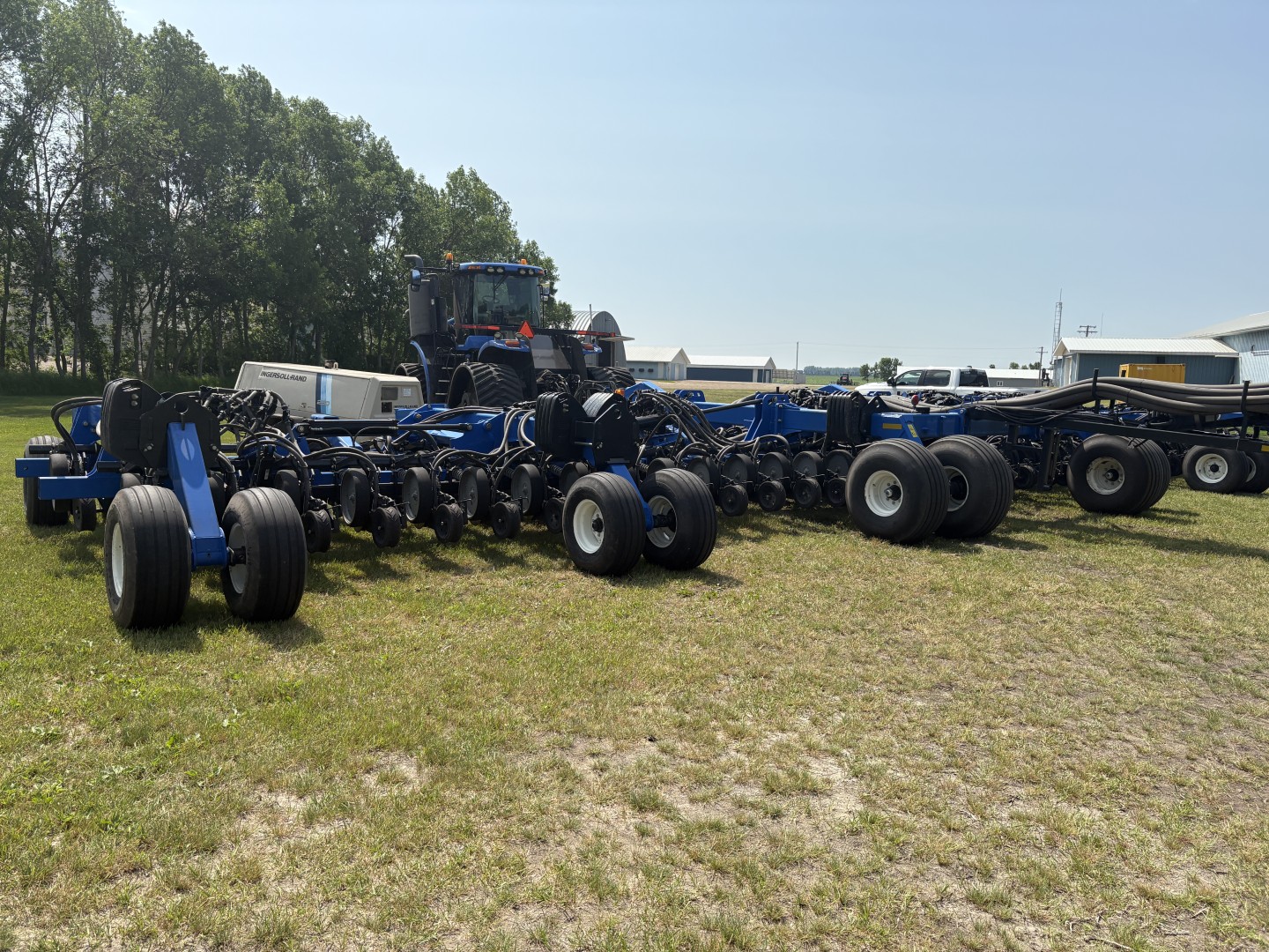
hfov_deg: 67.3
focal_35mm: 26
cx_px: 634
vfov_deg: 53.1
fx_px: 953
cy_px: 476
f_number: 1.6
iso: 50
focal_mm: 5.96
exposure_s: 1/4950
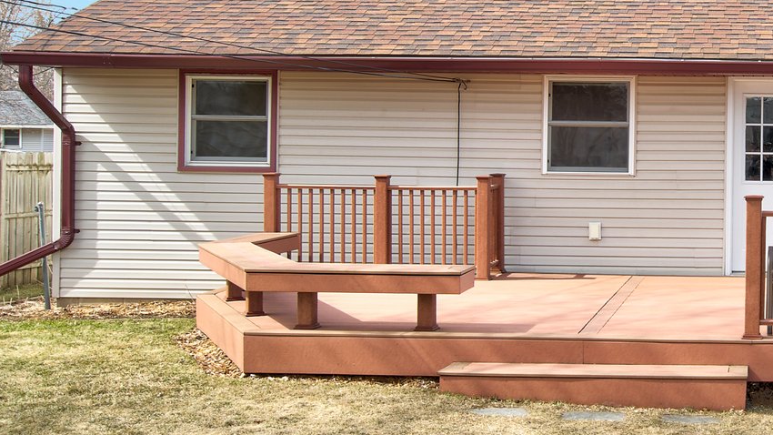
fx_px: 1086
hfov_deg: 35.3
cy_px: 153
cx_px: 778
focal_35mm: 53
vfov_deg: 22.6
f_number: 8
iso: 100
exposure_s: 1/50
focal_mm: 21
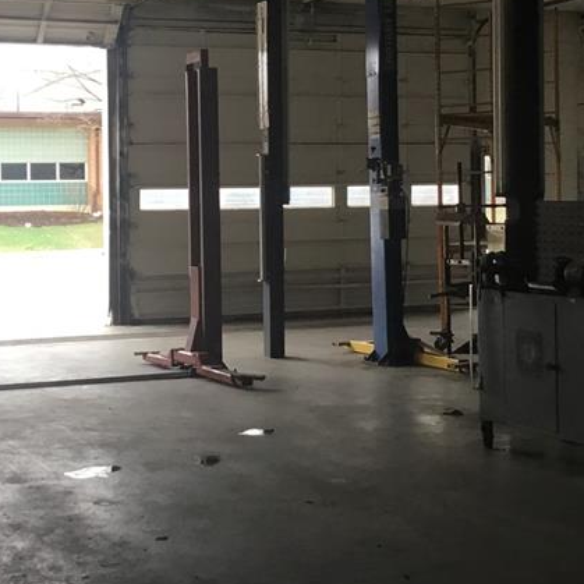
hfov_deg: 25.4
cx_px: 142
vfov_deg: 25.5
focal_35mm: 67
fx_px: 1279
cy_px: 181
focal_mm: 3.3
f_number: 2.4
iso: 50
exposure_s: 1/30
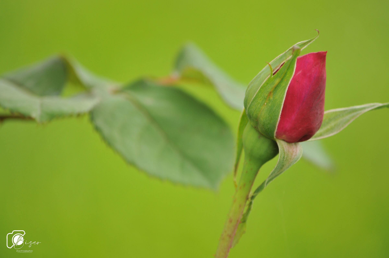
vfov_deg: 3.0
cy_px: 129
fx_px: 4857
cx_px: 194
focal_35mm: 450
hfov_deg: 4.6
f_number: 5.6
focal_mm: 300
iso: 200
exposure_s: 1/60
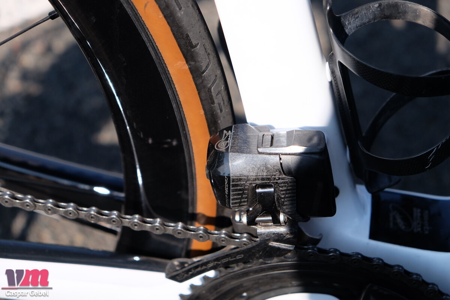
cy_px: 150
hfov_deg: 24.5
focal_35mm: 83
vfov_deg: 16.5
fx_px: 1037
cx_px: 225
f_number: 4
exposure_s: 1/1500
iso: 400
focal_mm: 55
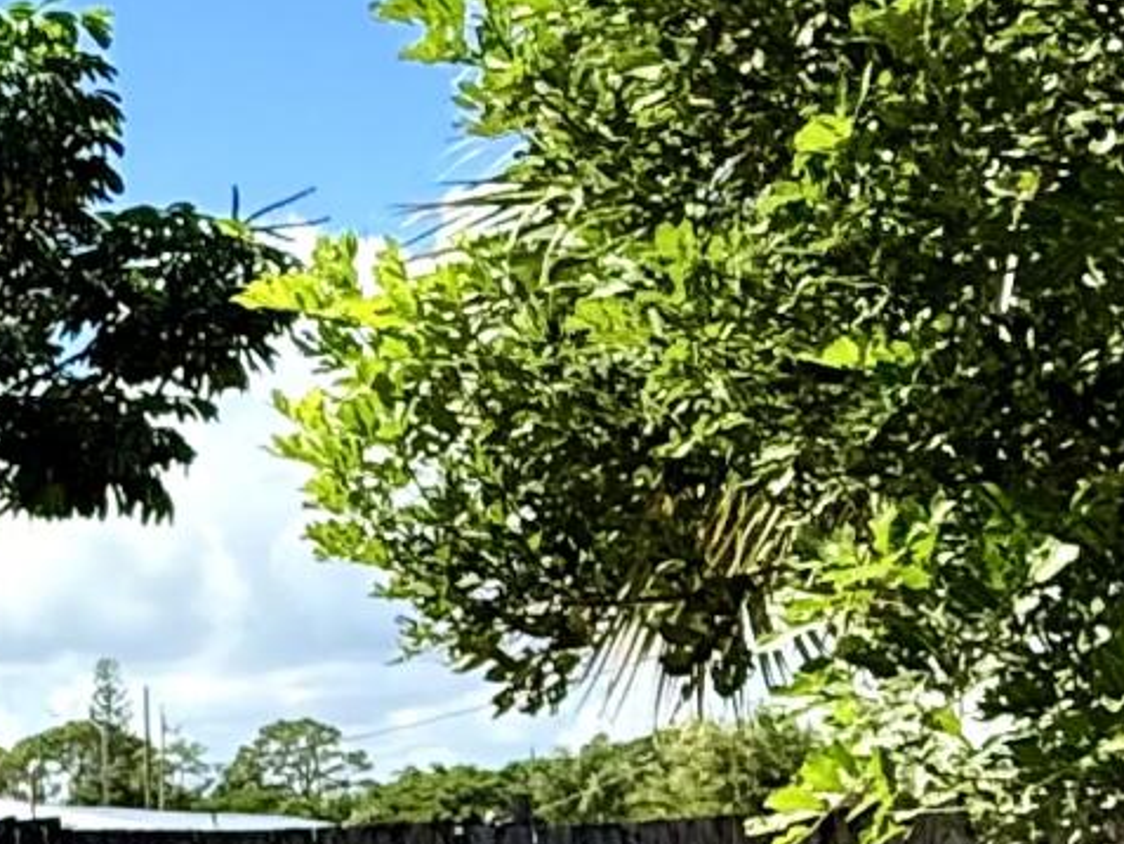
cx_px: -912
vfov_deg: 16.2
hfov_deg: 17.8
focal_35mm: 88
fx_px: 2858
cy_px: 985
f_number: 2.2
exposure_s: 1/1848
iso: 50
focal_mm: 2.22
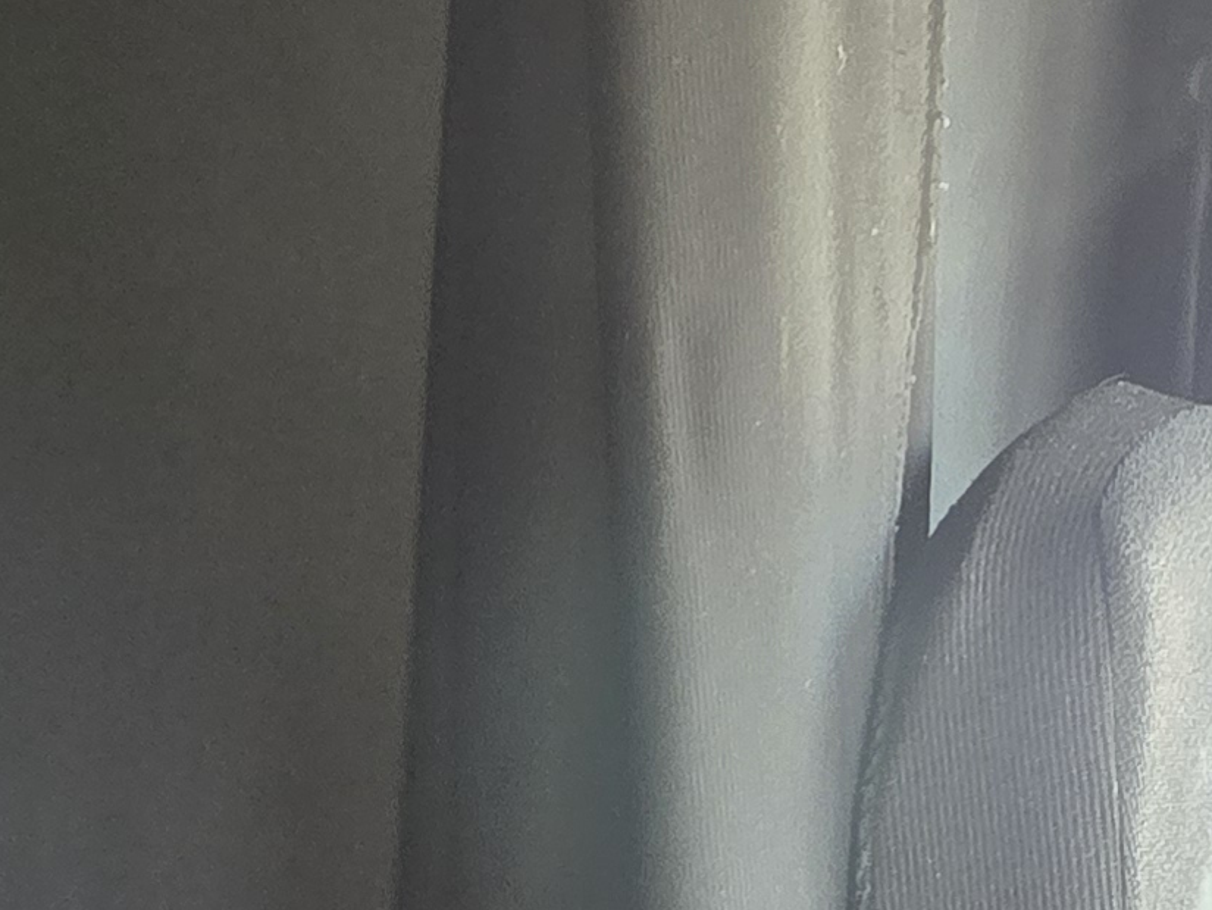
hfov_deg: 30.4
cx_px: 385
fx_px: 2206
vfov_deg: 22.9
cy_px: 767
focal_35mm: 63
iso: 200
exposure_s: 1/60
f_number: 2.2
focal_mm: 2.2
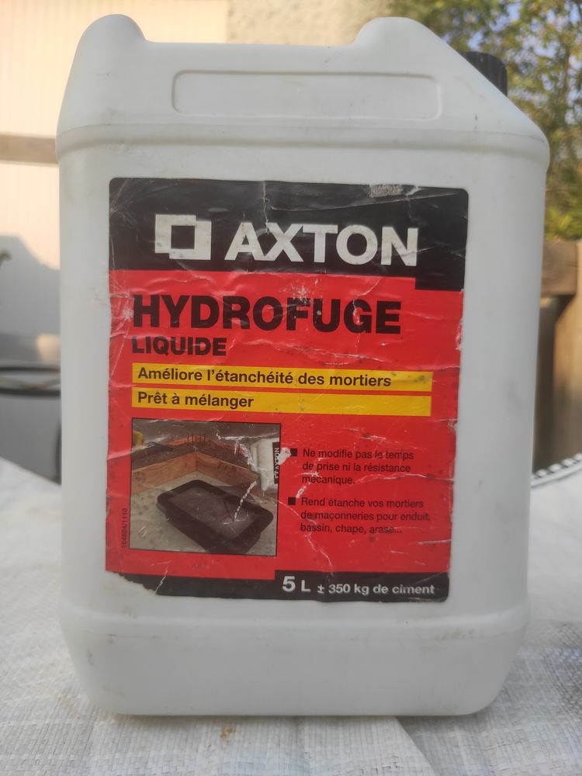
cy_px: 388
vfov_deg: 67.3
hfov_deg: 53.1
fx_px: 583
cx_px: 291
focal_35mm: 26
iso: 112
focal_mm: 4.77
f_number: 1.75
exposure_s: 1/908
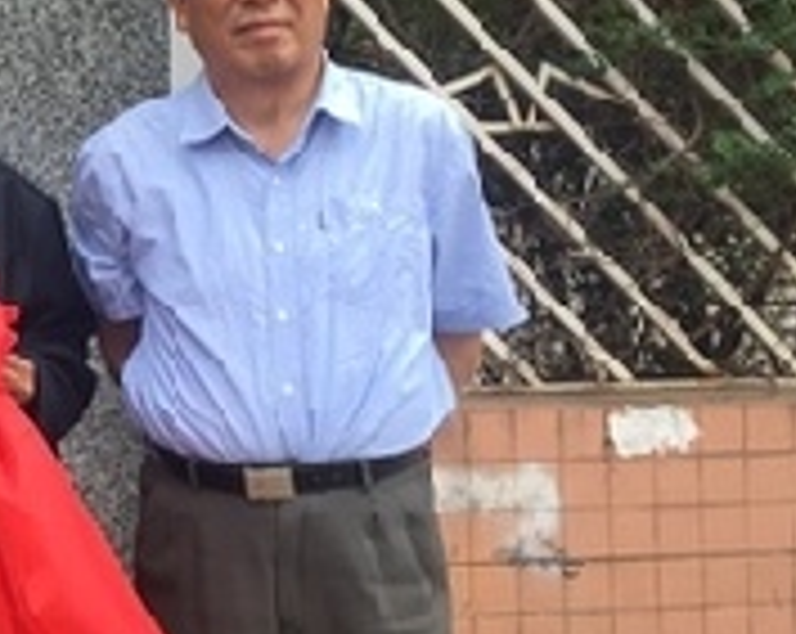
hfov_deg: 19.9
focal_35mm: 88
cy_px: 178
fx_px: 2070
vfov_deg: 17.3
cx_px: -263
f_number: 2.2
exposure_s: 1/206
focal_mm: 4.15
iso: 32
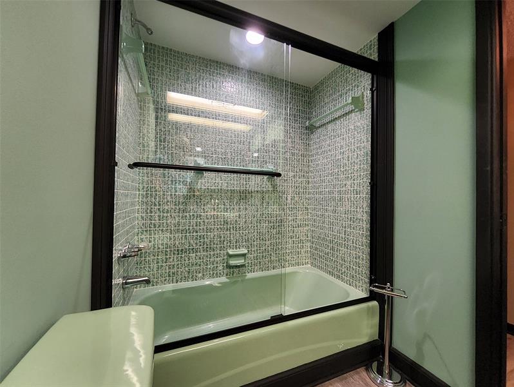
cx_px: 257
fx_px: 193
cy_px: 194
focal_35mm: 13
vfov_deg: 90.0
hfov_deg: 106.1
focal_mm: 1.13
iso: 200
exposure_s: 1/60
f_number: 2.2
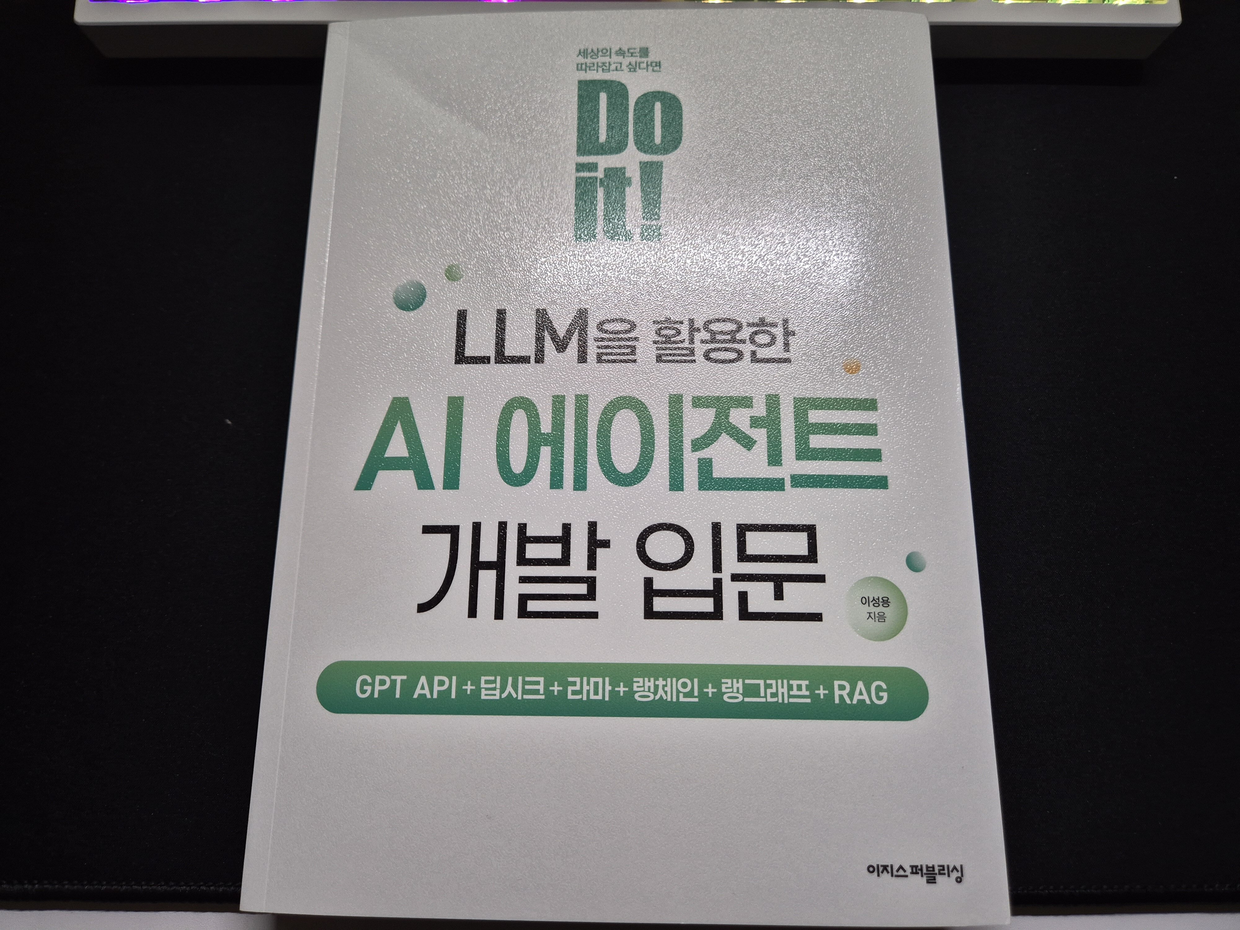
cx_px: 620
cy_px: 465
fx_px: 824
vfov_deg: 58.9
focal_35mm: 23
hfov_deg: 73.9
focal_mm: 5.4
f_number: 1.8
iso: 160
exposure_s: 1/50
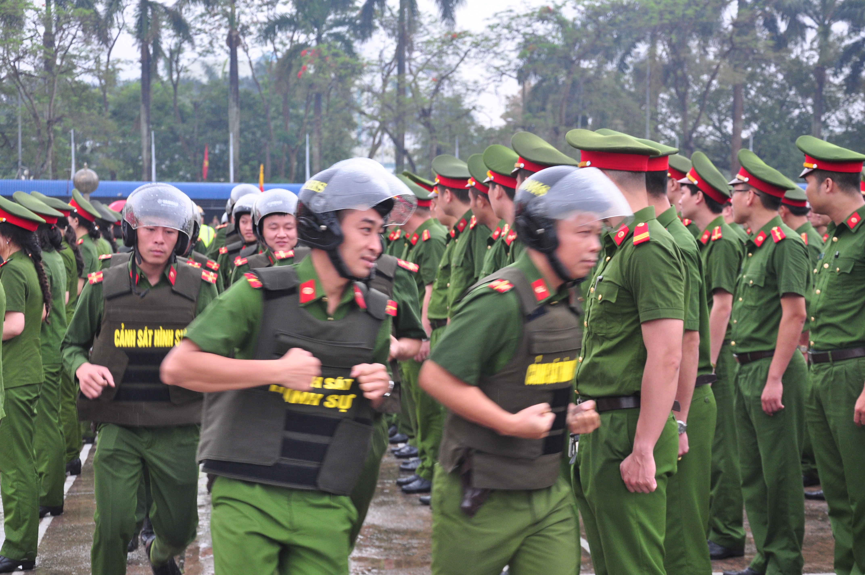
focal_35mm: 72
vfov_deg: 18.9
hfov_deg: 28.1
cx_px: 432
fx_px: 1728
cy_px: 288
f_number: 4.8
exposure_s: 1/125
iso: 500
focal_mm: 48
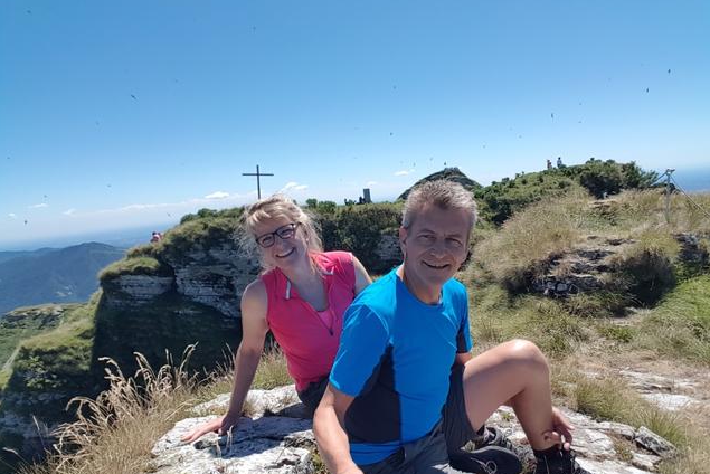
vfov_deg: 57.2
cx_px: 354
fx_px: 434
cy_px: 257
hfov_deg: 78.6
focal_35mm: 22
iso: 50
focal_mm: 2.1
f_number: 1.7
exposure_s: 1/2008
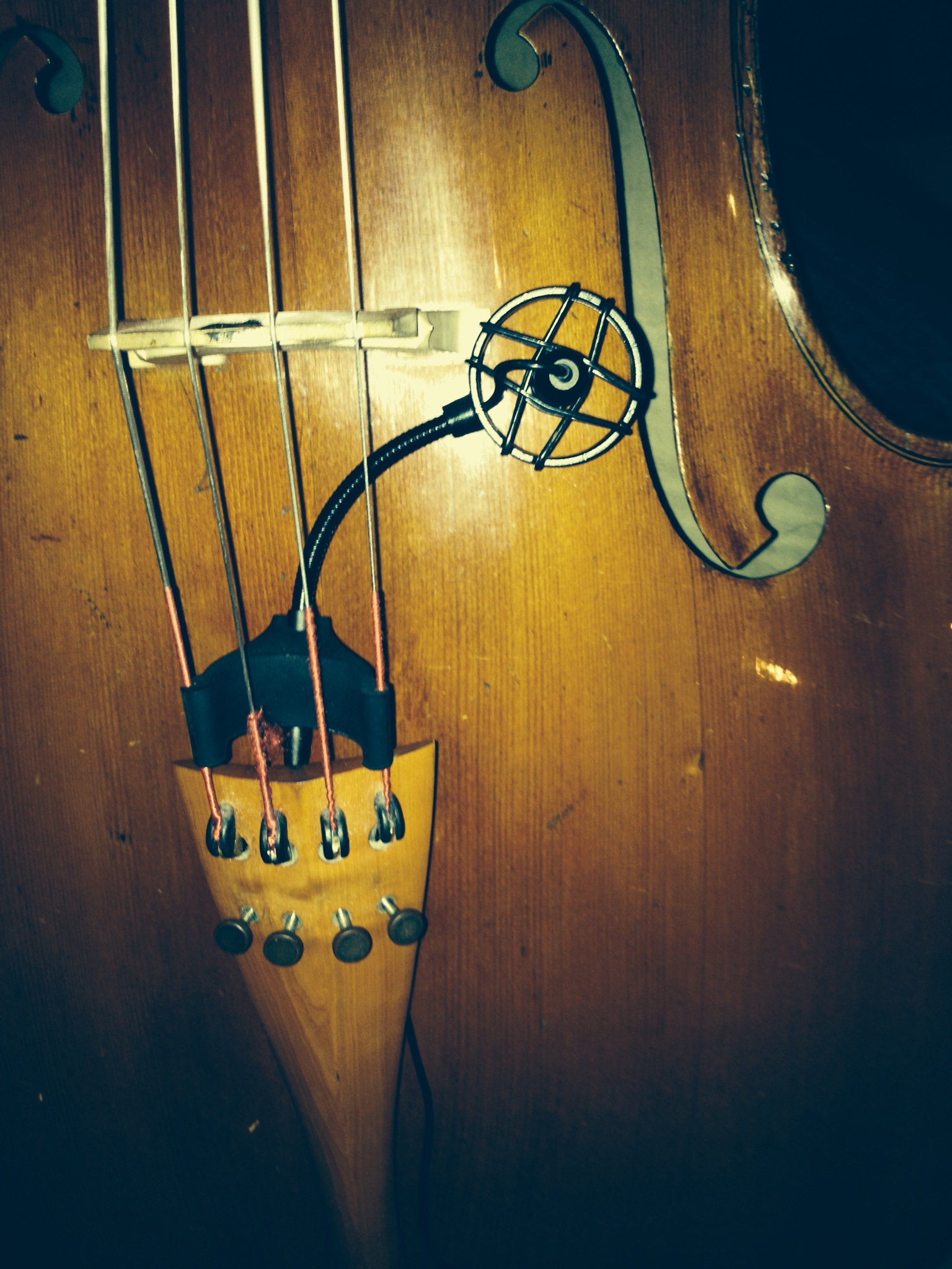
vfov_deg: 52.6
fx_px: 1283
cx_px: 476
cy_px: 634
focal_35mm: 35
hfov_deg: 40.7
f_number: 2.4
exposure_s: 1/16
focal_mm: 4.28
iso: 64
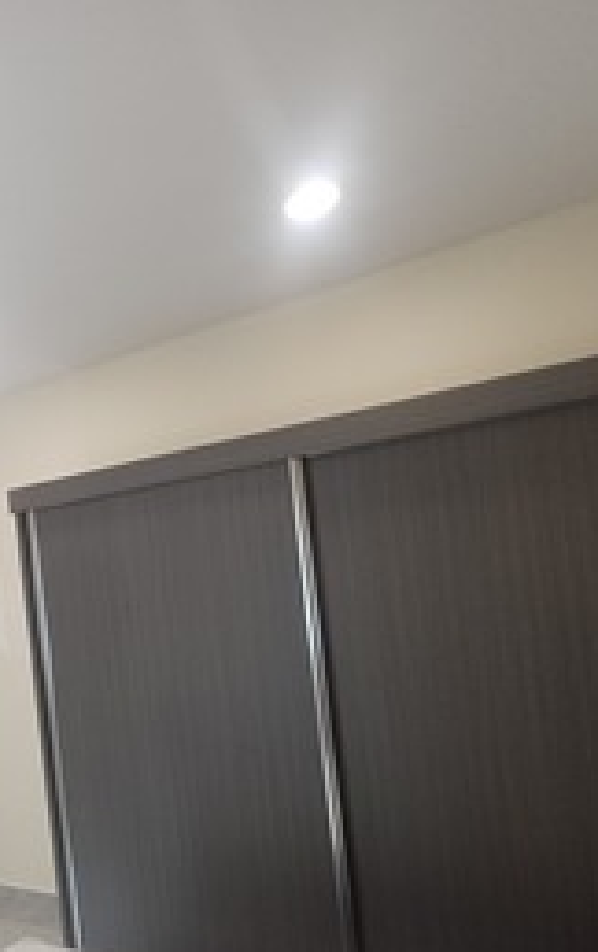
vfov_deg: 61.7
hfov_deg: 37.8
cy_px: 614
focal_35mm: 30
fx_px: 780
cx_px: 13
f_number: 2.2
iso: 100
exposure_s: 1/50
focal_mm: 1.64
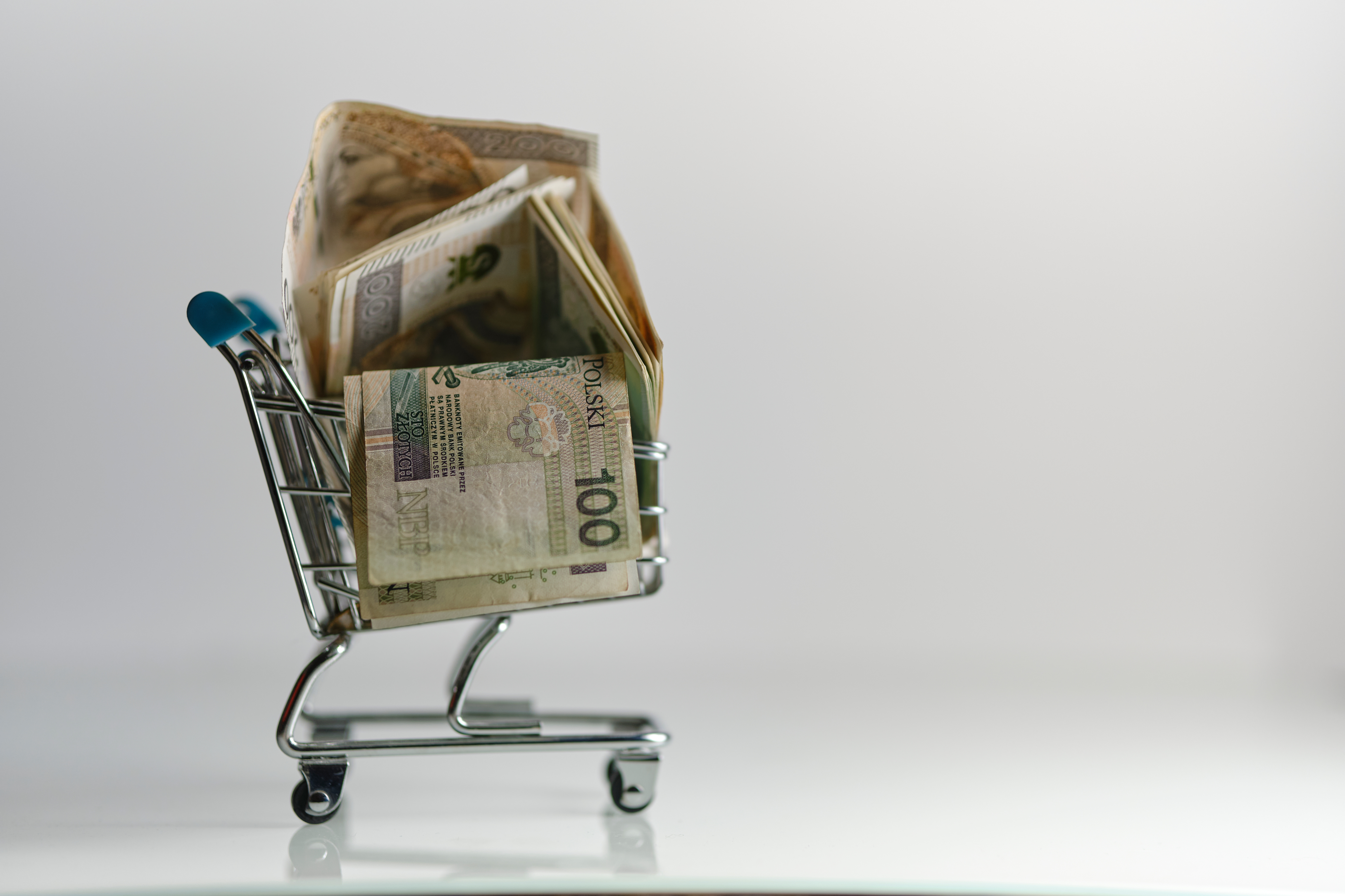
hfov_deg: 24.2
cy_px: 448
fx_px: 3138
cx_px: 672
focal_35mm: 84
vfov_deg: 16.3
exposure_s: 1/60
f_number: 1.4
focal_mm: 56
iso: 160
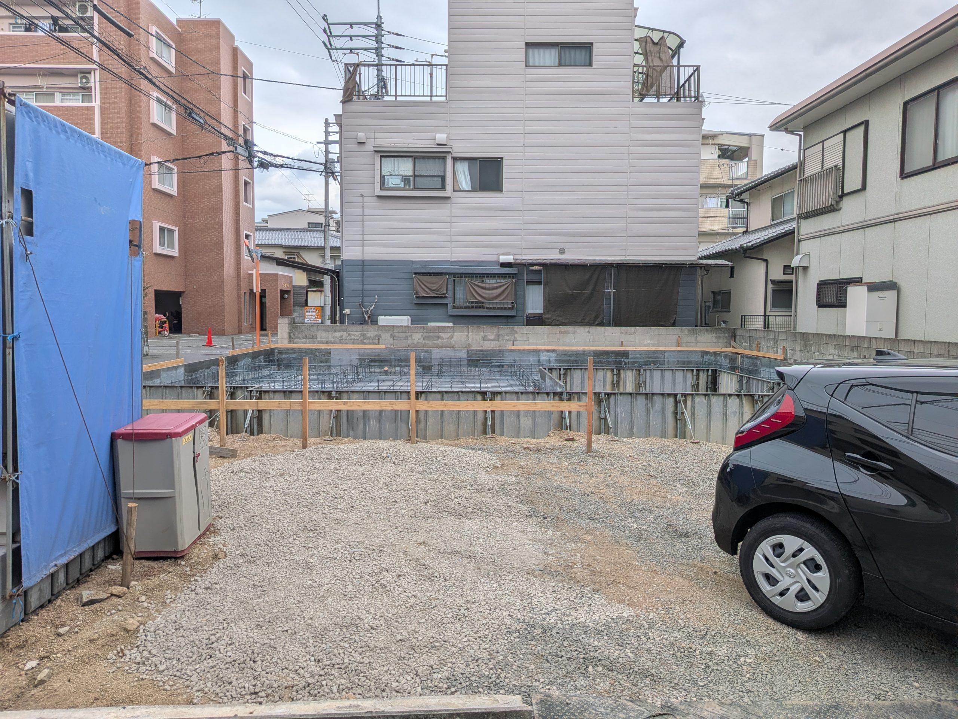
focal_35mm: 24
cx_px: 479
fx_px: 664
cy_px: 360
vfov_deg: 56.8
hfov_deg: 71.6
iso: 30
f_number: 1.7
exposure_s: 1/489
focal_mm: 4.53
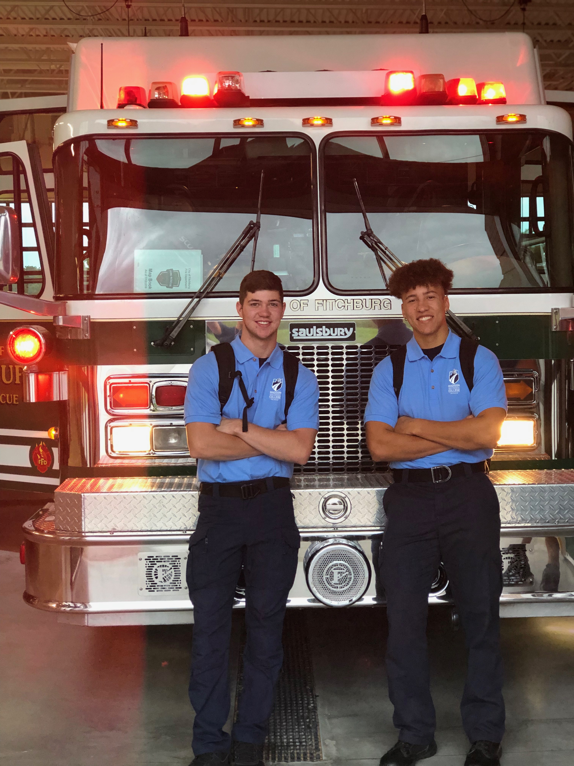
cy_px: 383
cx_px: 287
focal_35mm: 57
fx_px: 1260
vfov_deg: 33.8
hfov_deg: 25.7
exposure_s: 1/30
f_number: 2.8
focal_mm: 6.6
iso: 200
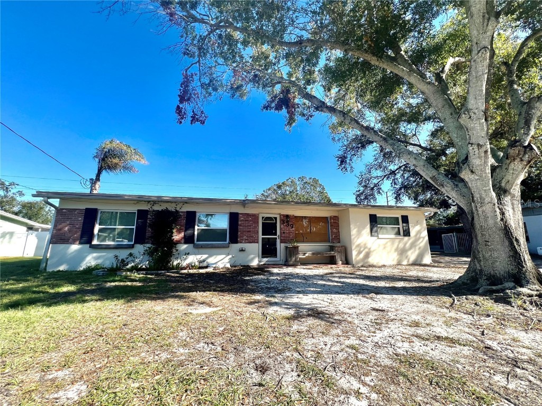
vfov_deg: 89.9
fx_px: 204
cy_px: 203
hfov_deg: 106.2
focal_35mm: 13
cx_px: 271
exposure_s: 1/986
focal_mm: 1.57
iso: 32
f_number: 1.8
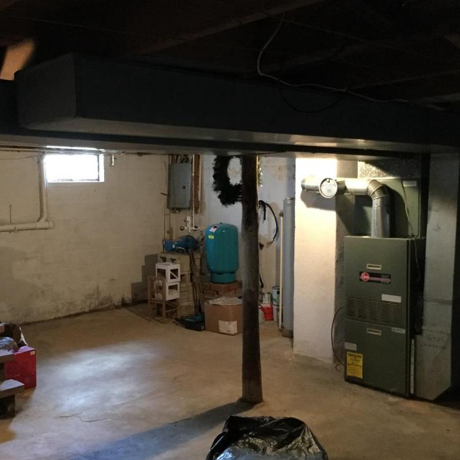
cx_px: 156
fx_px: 571
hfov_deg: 43.3
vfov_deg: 43.9
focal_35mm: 38
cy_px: 236
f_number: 2.4
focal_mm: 3.3
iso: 400
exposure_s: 1/15
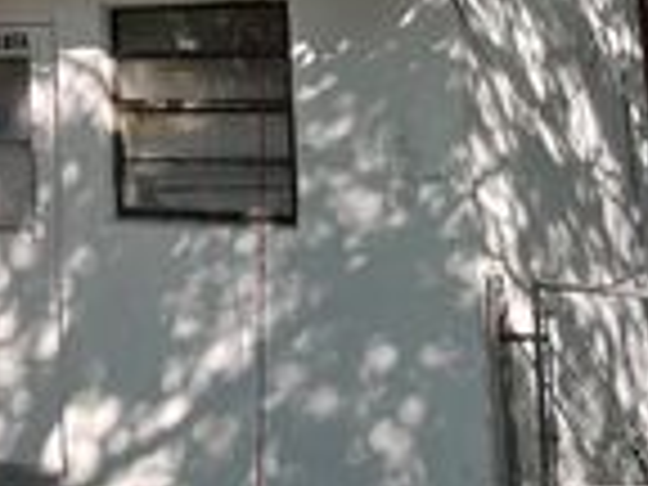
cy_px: -317
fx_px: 1685
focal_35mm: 90
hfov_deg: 20.8
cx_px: -50
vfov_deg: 14.8
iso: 50
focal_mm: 5.1
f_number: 1.6
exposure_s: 1/428
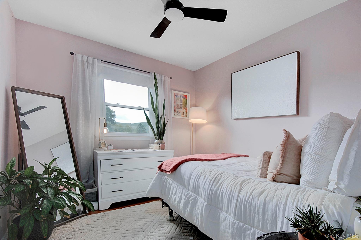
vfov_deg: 77.2
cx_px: 180
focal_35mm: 15
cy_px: 120
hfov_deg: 100.4
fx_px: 150
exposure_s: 1/25
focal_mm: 10
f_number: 14
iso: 200
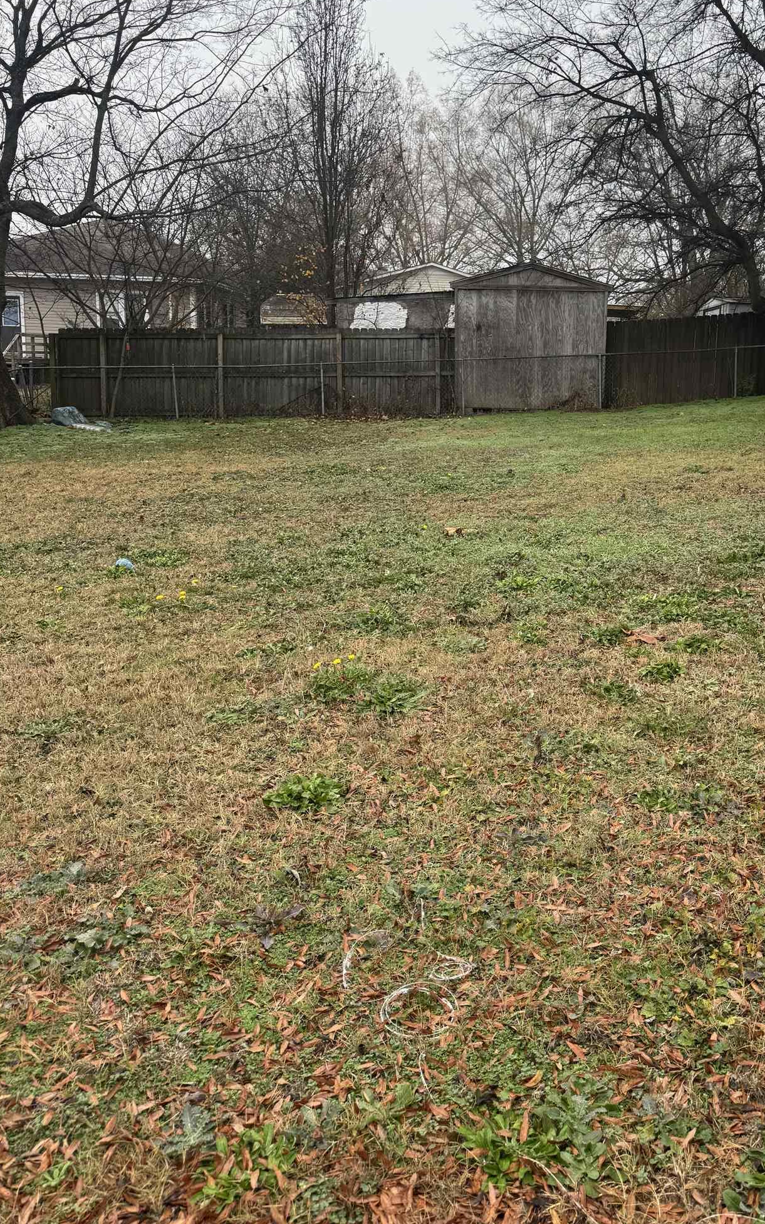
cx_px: 537
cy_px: 513
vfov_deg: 62.5
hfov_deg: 41.0
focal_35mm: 30
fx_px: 1001
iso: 80
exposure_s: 1/938
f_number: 1.78
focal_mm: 6.76
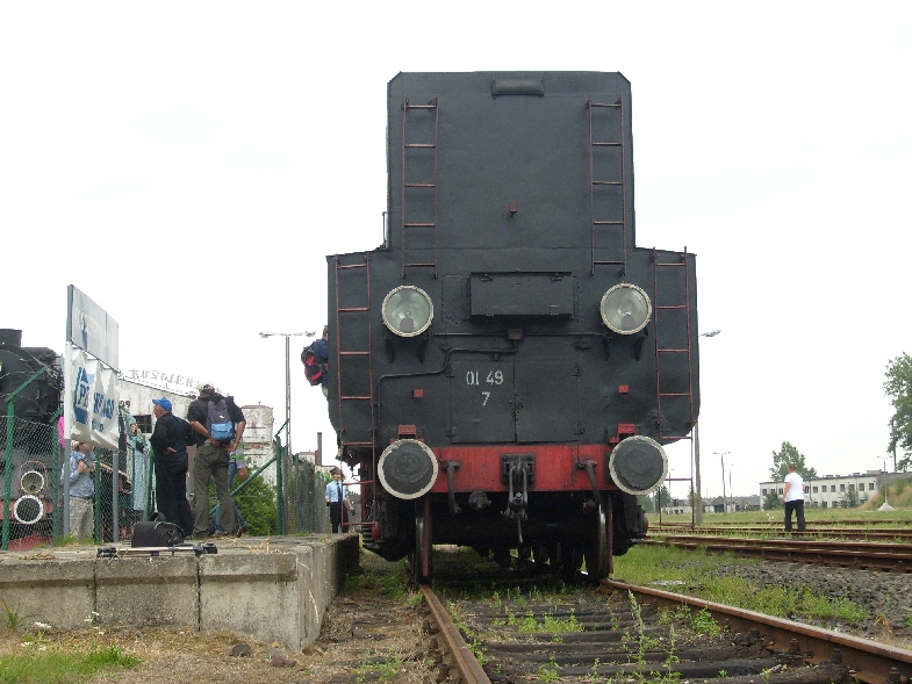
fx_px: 1397
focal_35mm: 53
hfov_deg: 36.2
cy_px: 346
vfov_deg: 27.5
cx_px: 458
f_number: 3.3
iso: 80
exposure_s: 1/250
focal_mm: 8.7
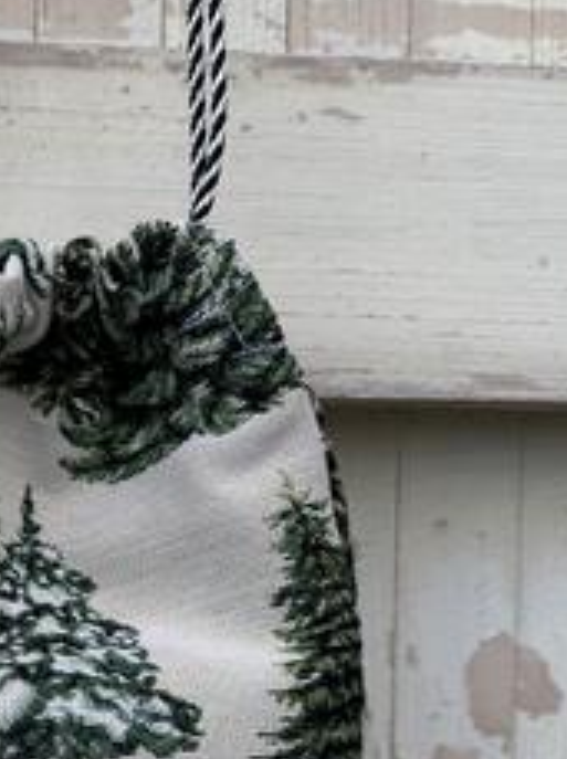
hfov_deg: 21.8
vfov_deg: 30.1
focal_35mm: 63
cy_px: 597
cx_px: -80
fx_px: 1380
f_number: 1.78
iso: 80
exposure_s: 1/627
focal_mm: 6.76
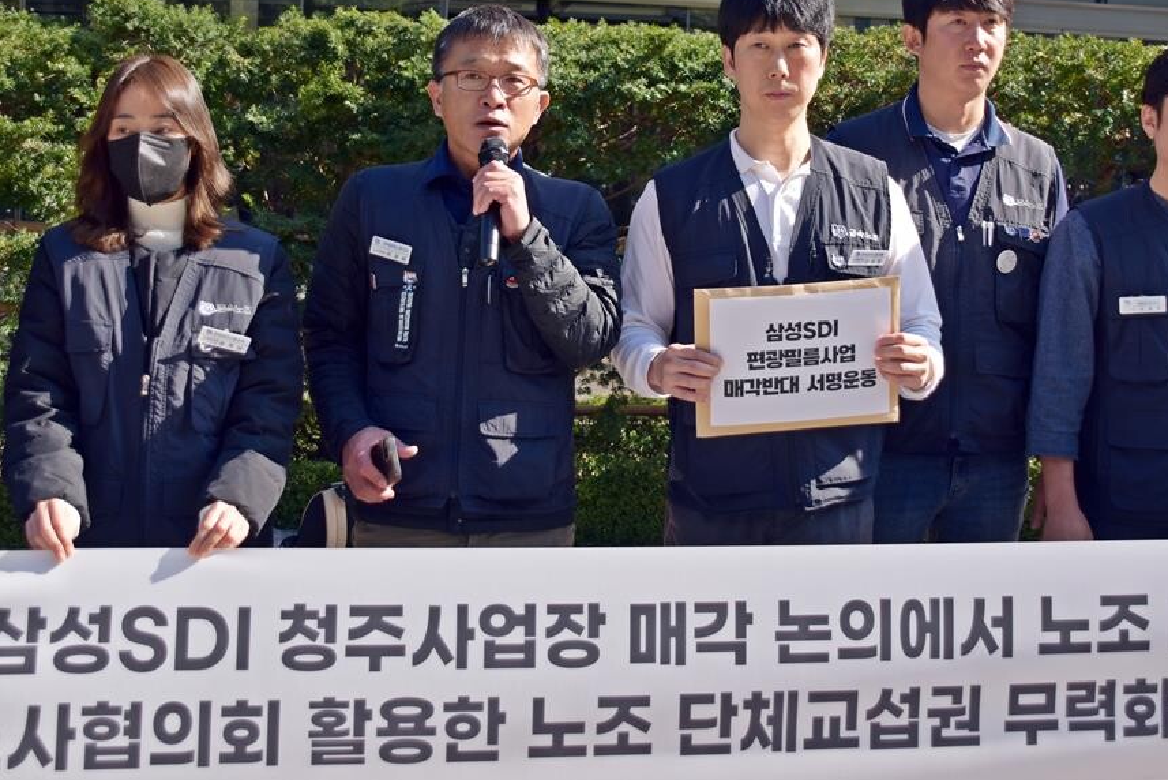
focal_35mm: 43
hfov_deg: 45.4
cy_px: 317
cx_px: 631
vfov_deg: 31.1
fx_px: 1396
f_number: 4
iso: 100
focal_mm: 24
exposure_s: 1/640
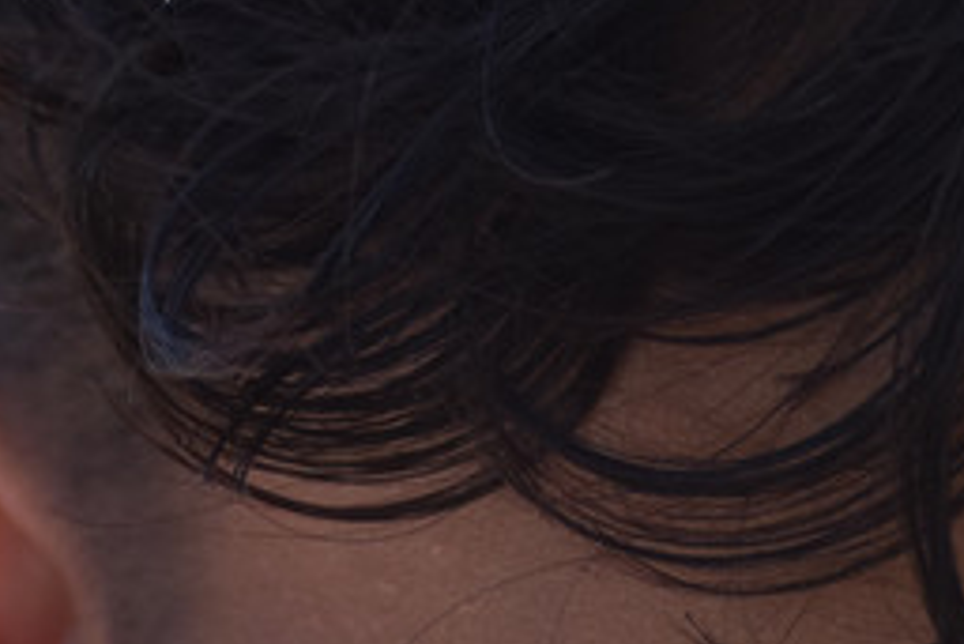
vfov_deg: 2.6
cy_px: 714
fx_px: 14039
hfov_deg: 3.9
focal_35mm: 524
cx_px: 1167
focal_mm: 70
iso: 400
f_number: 5
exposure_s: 1/1250
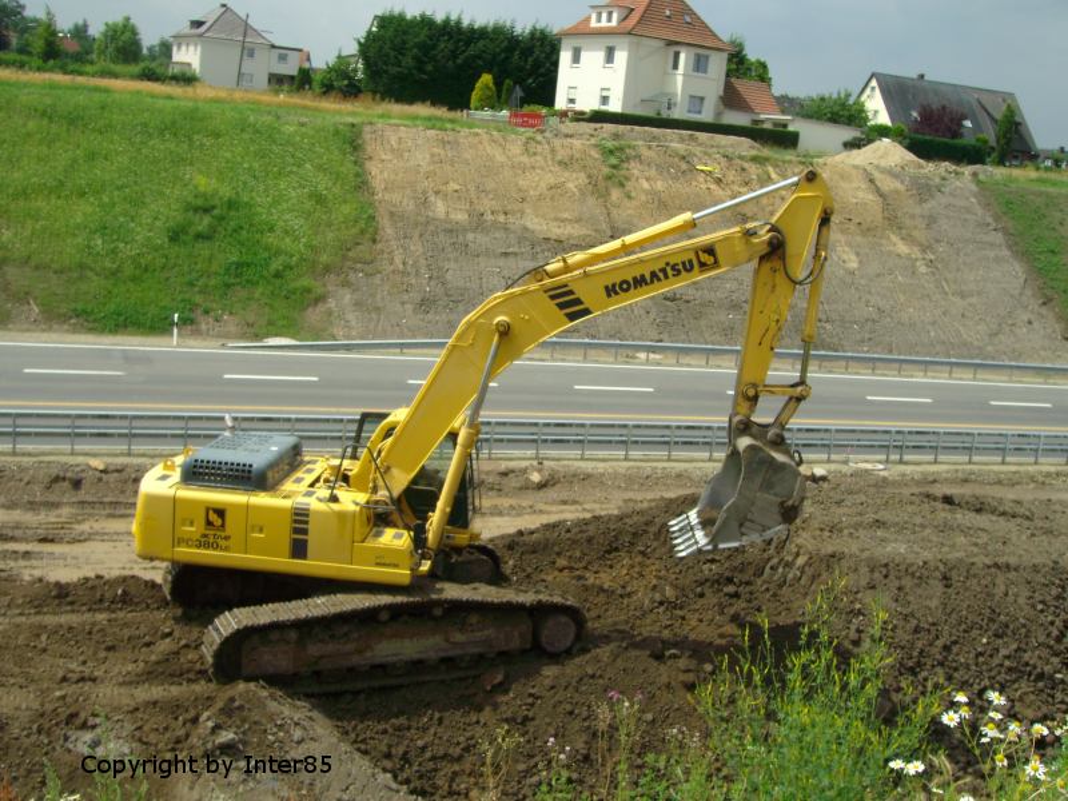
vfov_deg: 32.2
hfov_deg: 42.1
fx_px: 1388
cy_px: 400
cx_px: 534
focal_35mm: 45
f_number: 5.18
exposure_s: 1/500
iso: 64
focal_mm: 7.6
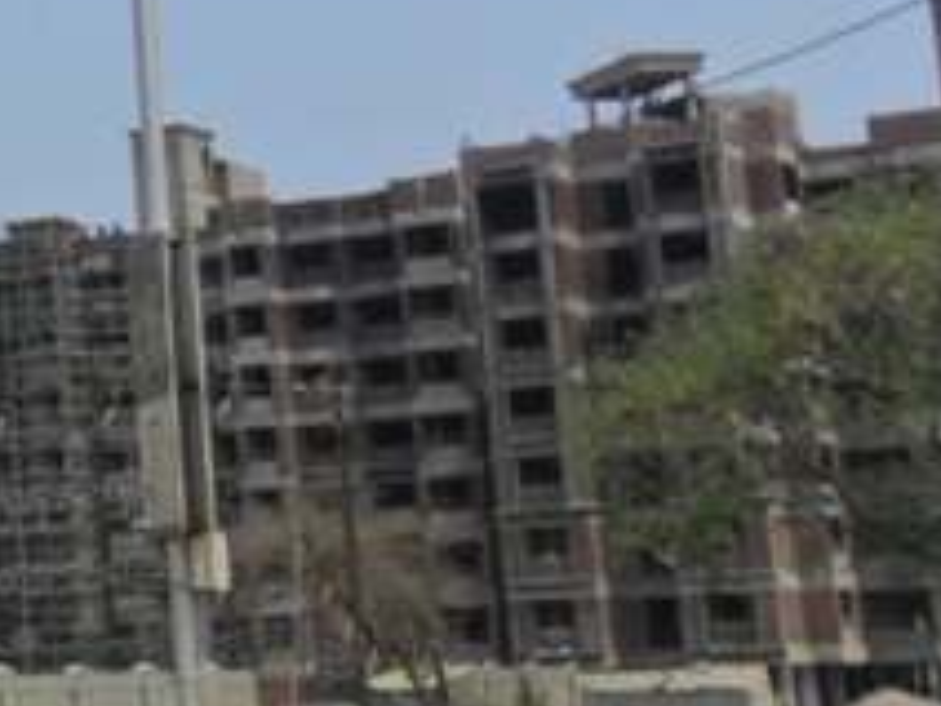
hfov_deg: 16.9
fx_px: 2773
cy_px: -18
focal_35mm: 102
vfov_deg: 14.3
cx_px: -581
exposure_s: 1/250
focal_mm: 4.9
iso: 100
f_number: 8.9
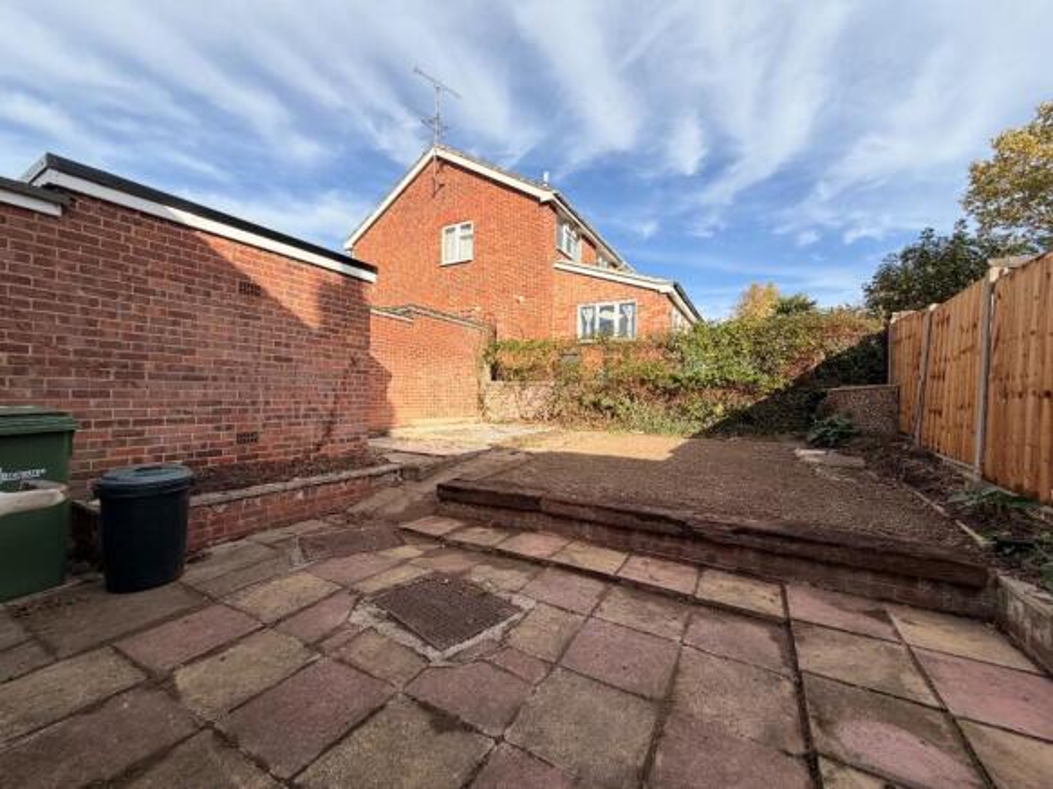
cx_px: 526
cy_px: 394
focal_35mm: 14
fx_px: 426
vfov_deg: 85.7
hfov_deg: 102.1
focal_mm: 2.22
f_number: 2.2
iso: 32
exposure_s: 1/770
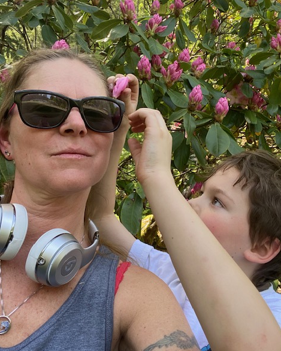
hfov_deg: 45.8
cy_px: 170
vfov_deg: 55.6
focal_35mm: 32
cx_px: 142
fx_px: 333
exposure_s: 1/122
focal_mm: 2.71
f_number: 2.2
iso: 40
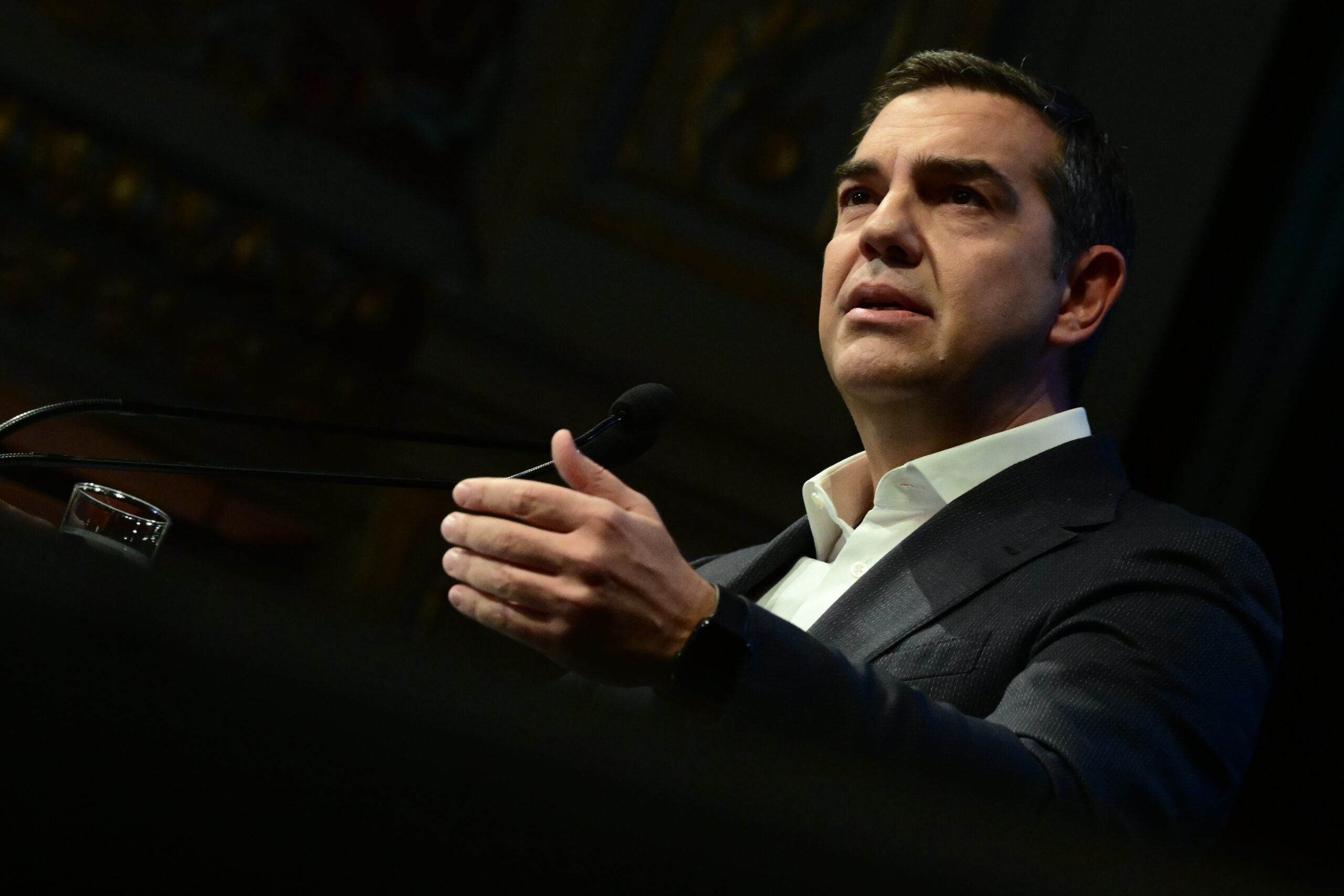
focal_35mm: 240
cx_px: 672
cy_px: 448
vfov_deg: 5.7
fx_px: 8960
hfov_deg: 8.6
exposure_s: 1/500
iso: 8000
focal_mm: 160
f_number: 6.3
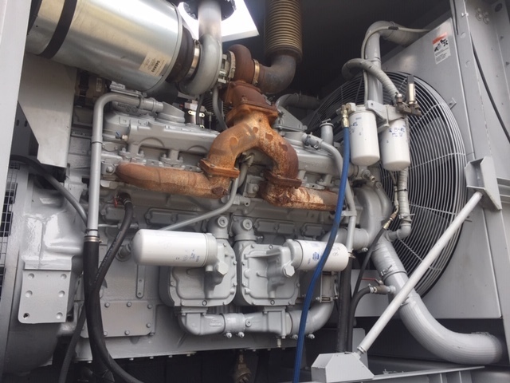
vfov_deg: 48.2
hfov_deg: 61.7
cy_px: 192
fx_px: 427
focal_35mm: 29
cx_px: 255
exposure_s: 1/412
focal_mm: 4.15
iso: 32
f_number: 2.2
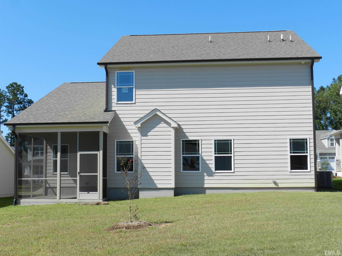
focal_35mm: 46
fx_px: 454
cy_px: 128
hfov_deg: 41.2
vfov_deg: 31.5
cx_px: 171
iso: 160
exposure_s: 1/1000
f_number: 4.2
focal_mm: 8.1
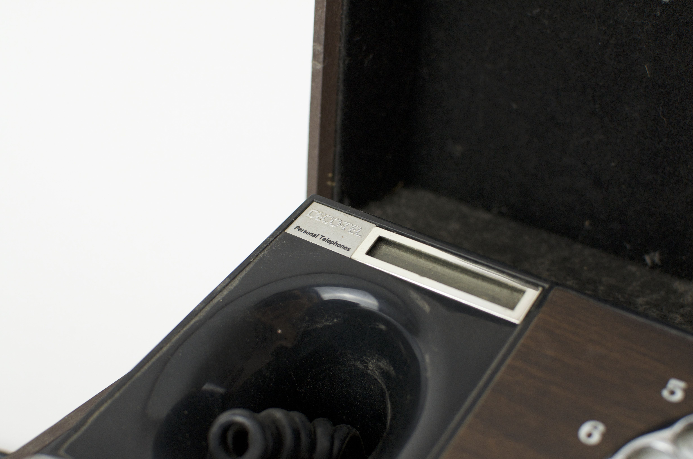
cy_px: 230
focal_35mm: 52
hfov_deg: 37.9
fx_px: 1009
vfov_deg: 25.6
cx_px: 346
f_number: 4
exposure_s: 1/125
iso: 640
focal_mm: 35
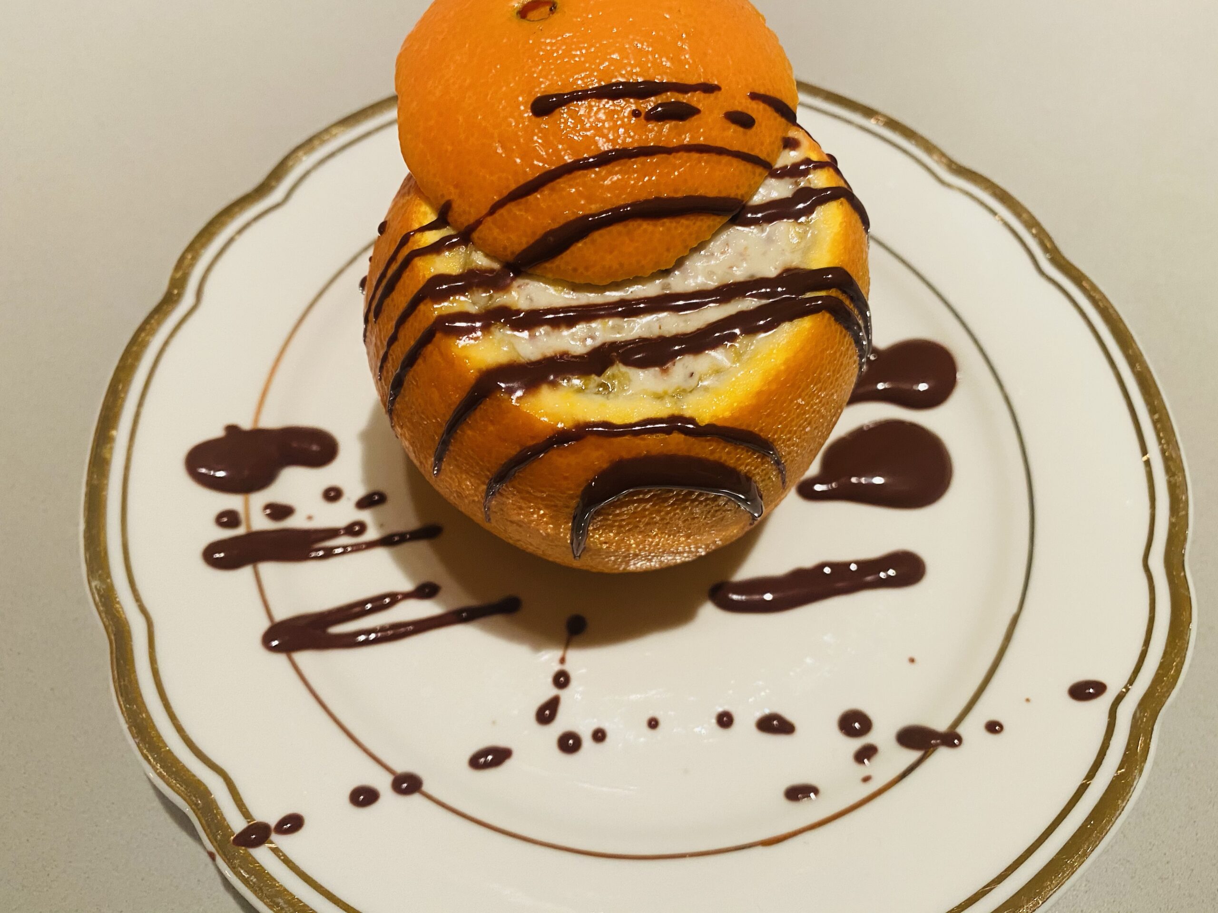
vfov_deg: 53.1
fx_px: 915
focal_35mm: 26
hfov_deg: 67.3
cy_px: 456
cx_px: 609
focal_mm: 4.25
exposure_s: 1/50
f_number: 1.8
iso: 160
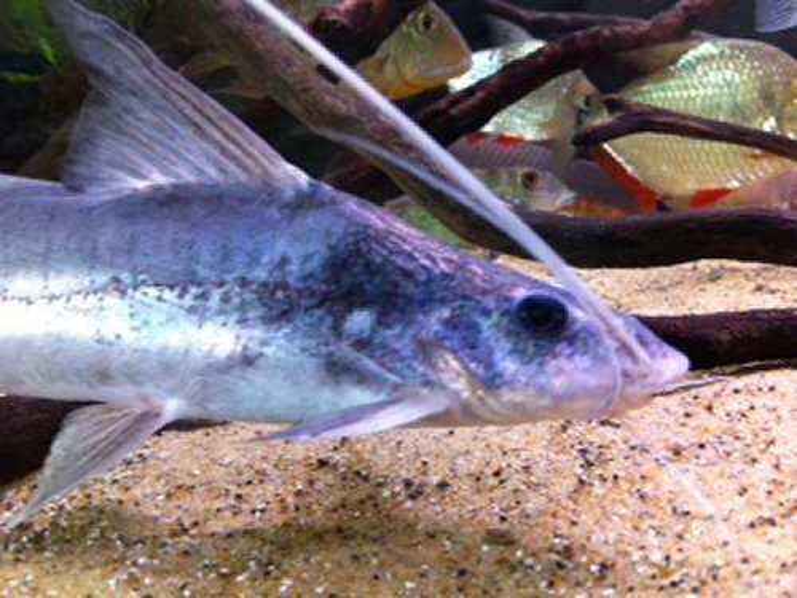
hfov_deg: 52.6
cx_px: 398
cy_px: 299
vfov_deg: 40.7
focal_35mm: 35
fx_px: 806
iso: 160
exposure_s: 1/15
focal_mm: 3.85
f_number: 2.8
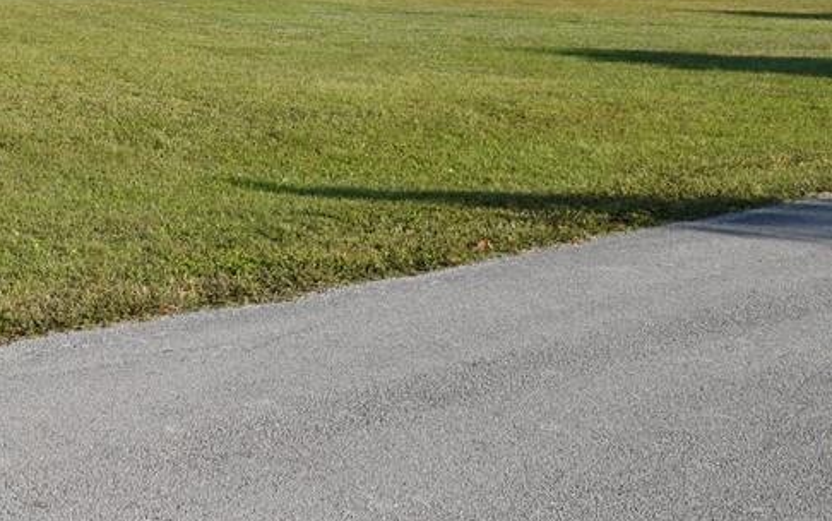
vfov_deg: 15.5
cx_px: 48
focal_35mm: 82
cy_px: -46
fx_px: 1860
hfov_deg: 24.3
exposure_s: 1/400
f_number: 10
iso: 200
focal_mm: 24
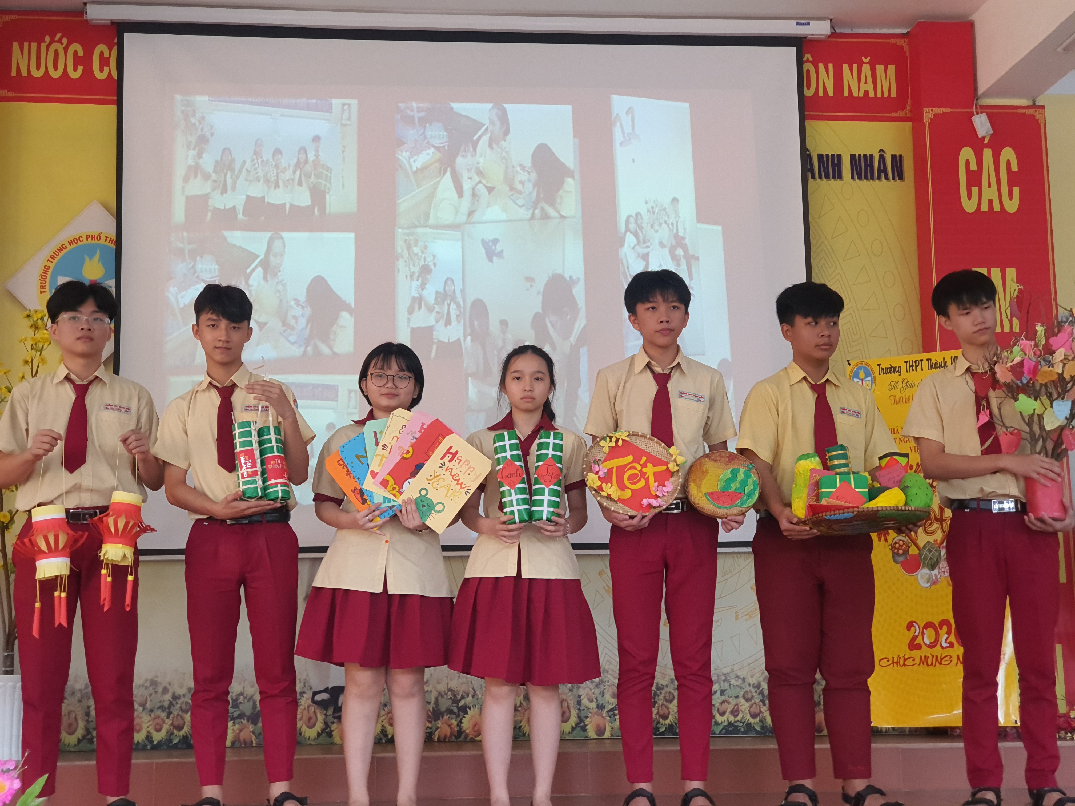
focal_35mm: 52
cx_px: 538
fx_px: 1615
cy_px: 403
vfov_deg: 28.0
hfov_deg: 36.8
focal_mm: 6
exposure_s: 1/50
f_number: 2.1
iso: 100
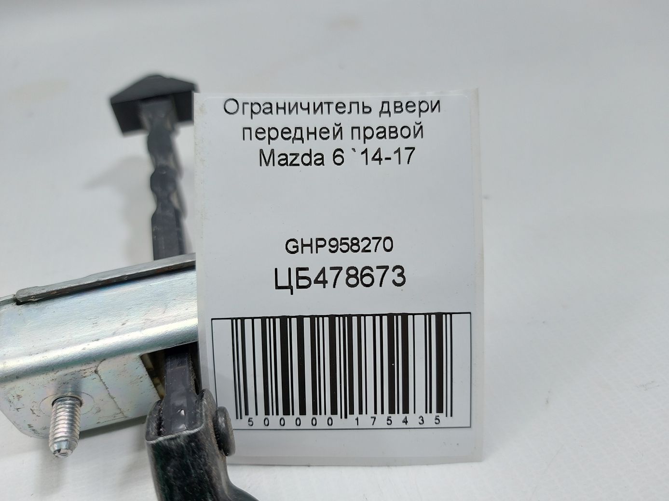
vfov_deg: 56.8
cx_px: 334
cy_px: 250
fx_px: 464
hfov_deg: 71.6
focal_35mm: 24
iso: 50
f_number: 1.8
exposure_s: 1/50
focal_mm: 5.23
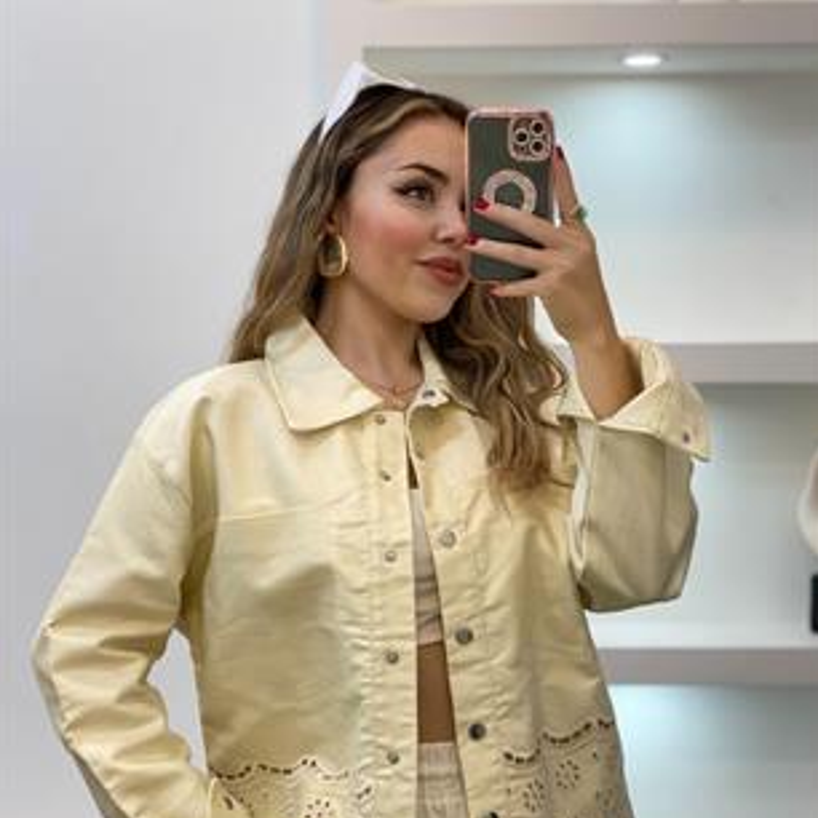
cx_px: 412
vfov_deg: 27.6
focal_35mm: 62
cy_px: 507
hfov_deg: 27.7
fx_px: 1658
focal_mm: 6
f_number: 2
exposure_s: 1/100
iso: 80
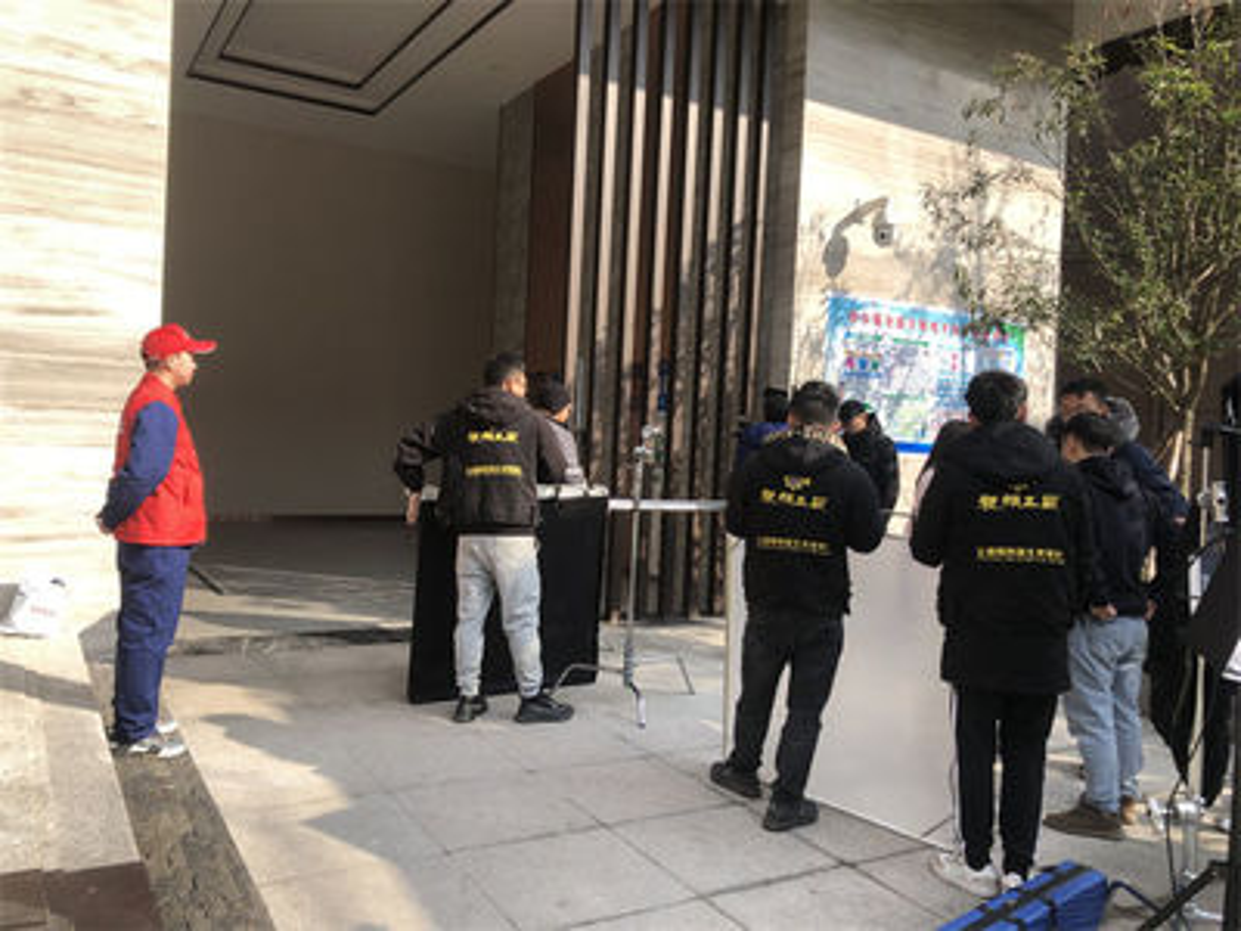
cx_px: 620
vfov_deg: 49.7
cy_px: 466
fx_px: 1004
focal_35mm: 28
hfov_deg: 63.4
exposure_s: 1/623
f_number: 1.8
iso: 20
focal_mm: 4
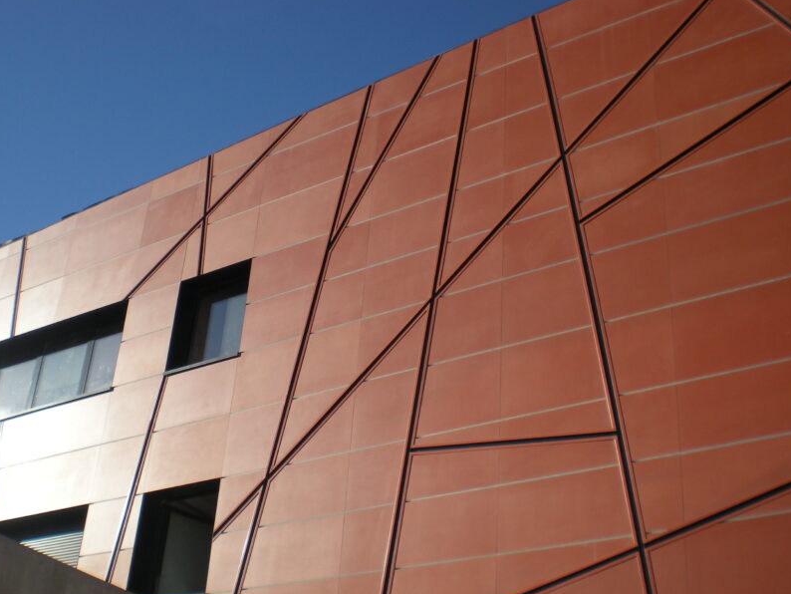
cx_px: 326
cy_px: 364
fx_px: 1120
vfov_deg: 29.6
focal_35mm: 49
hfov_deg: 38.8
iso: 64
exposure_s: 1/570
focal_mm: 6.3
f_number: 4.6
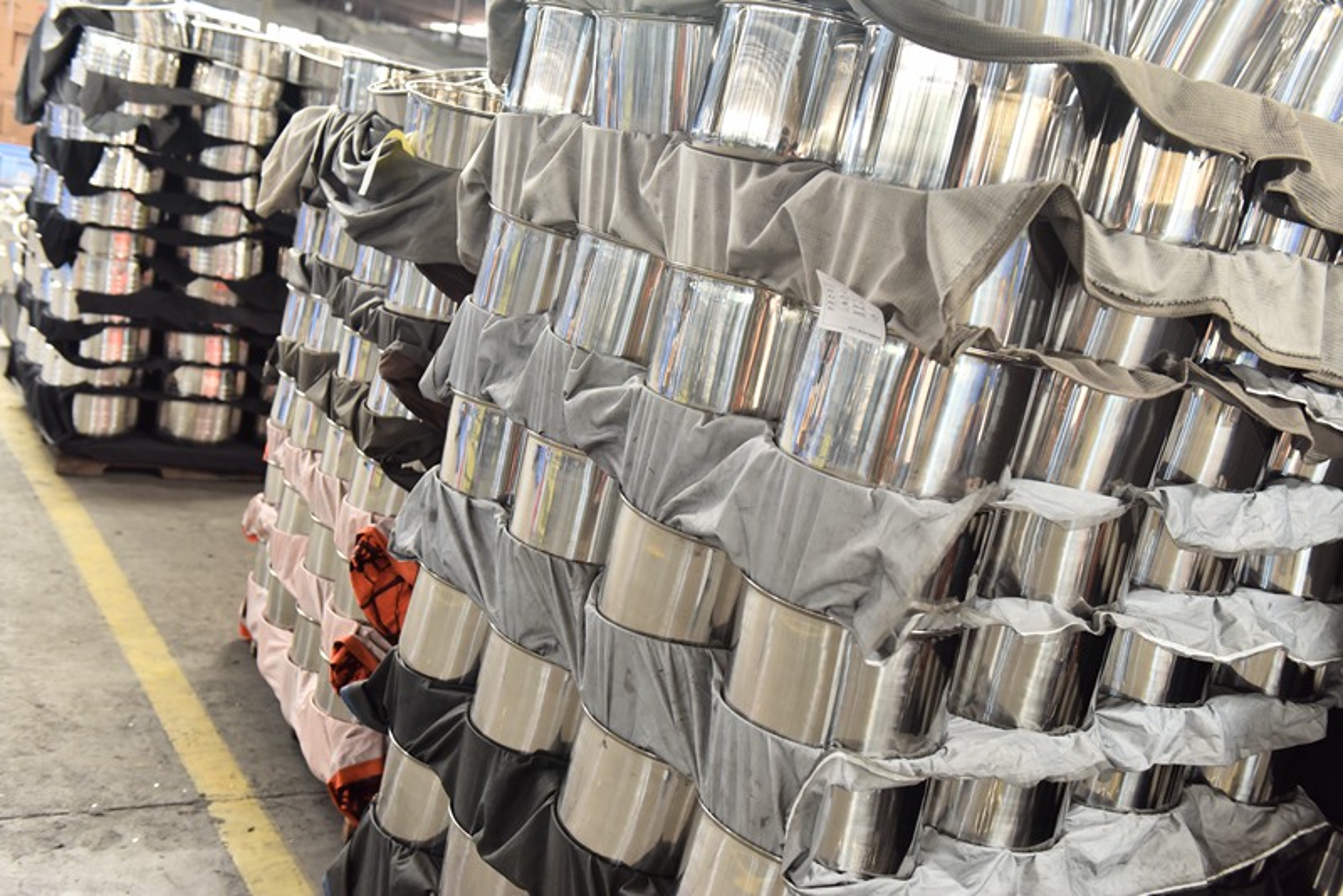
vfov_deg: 35.1
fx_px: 1418
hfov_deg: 50.7
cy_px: 448
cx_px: 672
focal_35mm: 38
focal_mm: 38
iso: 1000
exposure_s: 1/40
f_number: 4
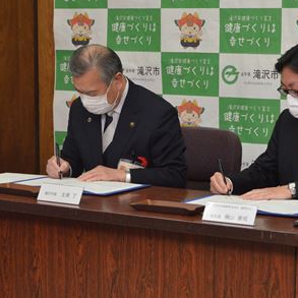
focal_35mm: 113
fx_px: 1101
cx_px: 172
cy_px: 160
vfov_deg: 15.4
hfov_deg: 15.4
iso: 3200
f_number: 6.3
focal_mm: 52
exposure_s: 1/500
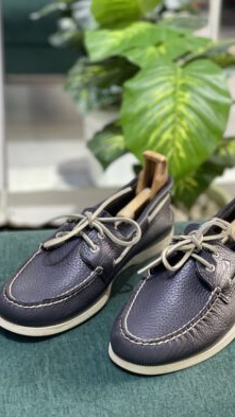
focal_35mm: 71
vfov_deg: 29.7
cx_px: 136
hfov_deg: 17.0
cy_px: 206
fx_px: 787
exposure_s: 1/33
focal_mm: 7.5
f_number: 2.2
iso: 125
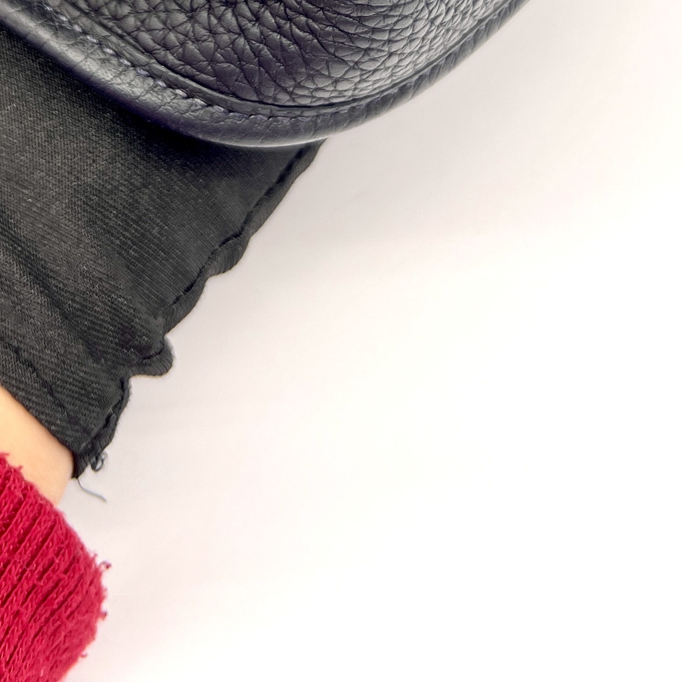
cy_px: -259
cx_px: 190
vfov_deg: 23.1
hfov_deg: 26.6
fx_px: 1427
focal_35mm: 64
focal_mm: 5.7
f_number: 1.5
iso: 100
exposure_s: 1/100
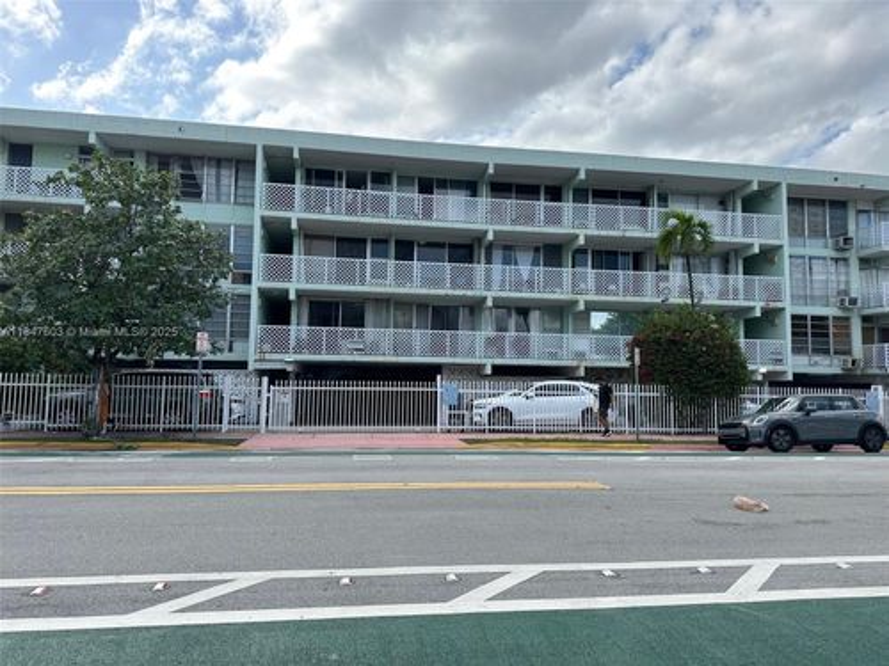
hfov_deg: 71.6
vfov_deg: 56.8
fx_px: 616
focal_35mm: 24
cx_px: 444
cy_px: 333
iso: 80
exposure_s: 1/2882
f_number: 1.78
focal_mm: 6.86
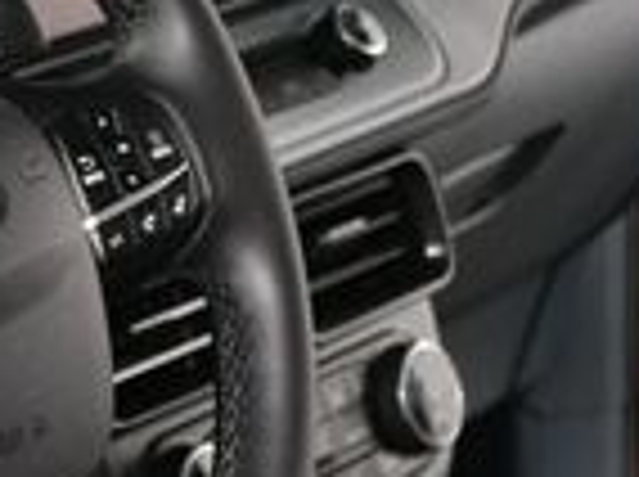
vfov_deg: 7.1
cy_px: 306
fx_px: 3833
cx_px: -378
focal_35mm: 208
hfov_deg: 9.2
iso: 100
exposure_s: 1/160
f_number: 4.5
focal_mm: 32
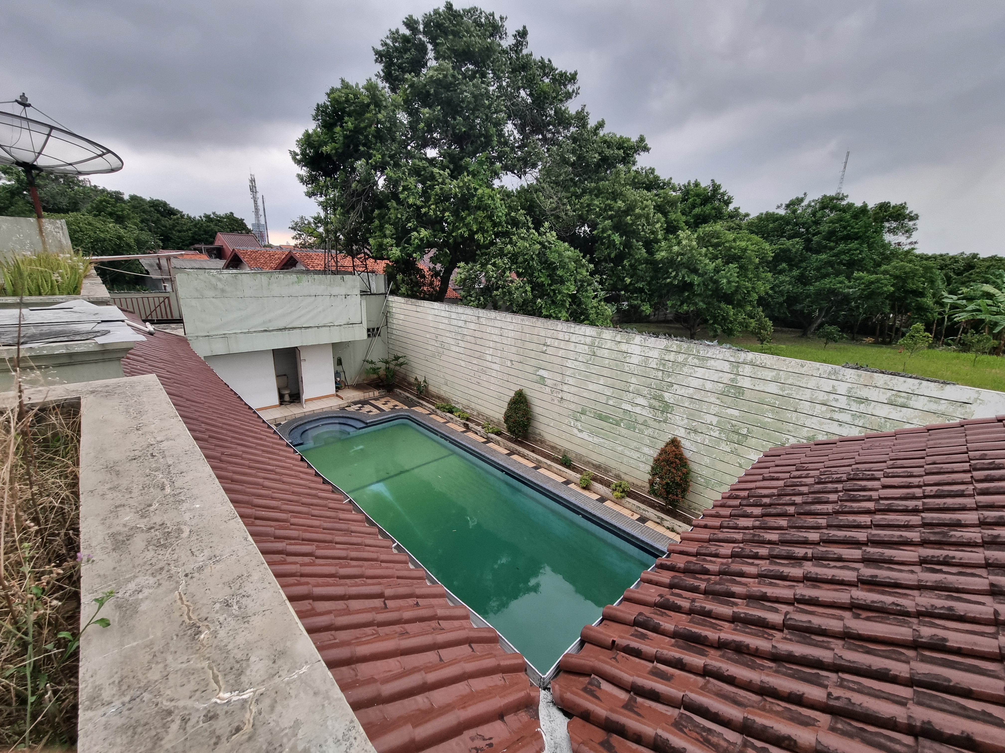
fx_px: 377
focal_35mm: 13
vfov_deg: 89.9
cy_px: 376
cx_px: 502
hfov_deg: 106.2
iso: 200
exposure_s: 1/50
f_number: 2.2
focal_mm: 2.2
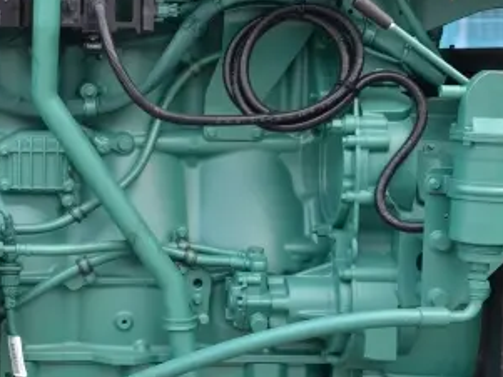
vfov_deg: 13.8
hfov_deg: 18.0
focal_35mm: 107
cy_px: 165
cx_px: 28
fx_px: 1555
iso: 200
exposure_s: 1/60
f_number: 4
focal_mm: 28
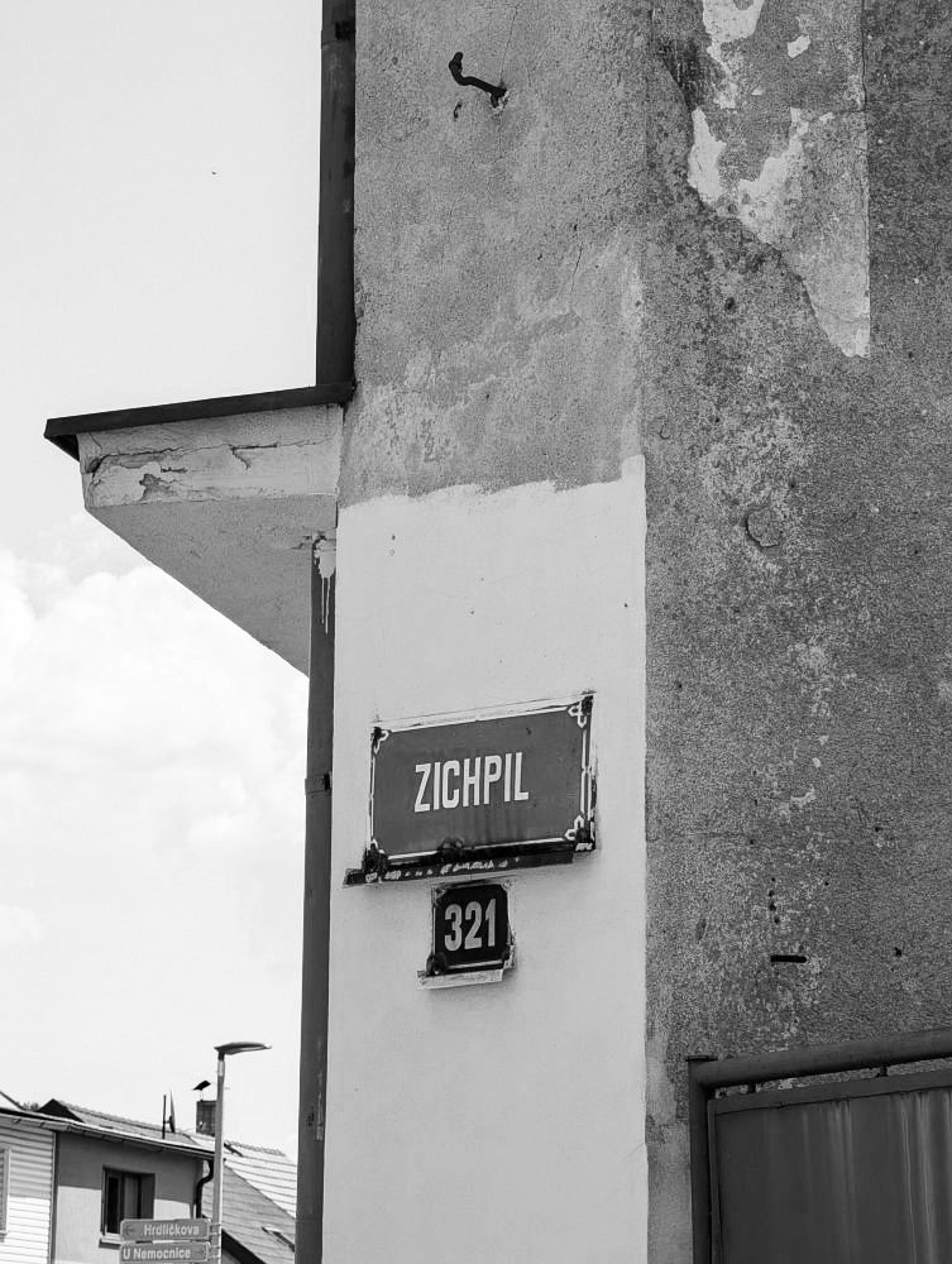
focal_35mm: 110
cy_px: 632
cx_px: 476
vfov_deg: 17.9
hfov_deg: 13.5
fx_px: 4023
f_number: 2.8
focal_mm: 17.91
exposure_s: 1/1272
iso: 50
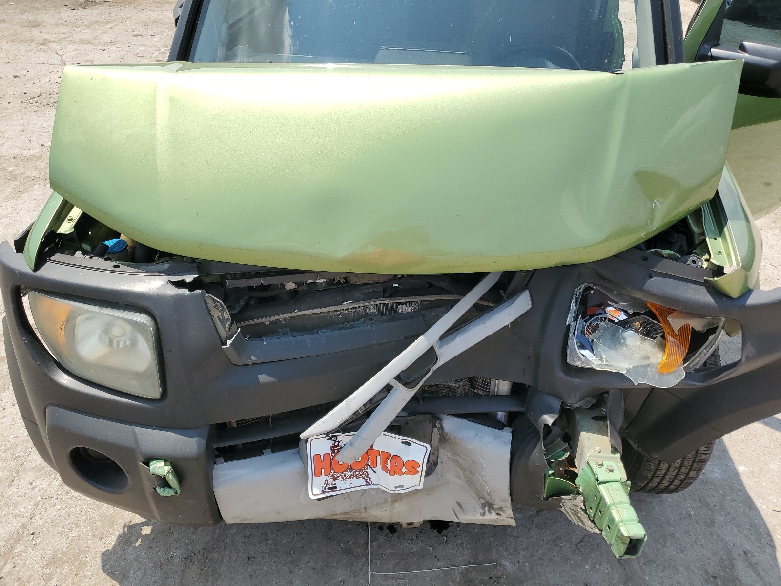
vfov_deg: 53.1
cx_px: 390
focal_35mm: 26
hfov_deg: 67.3
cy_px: 293
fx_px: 587
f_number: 1.5
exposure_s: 1/2500
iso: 50
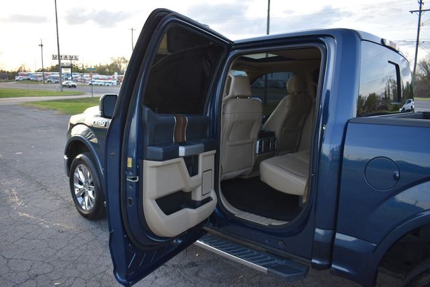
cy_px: 144
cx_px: 215
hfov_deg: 67.4
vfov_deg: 48.0
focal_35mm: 27
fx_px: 323
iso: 400
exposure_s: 1/250
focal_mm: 18
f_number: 4
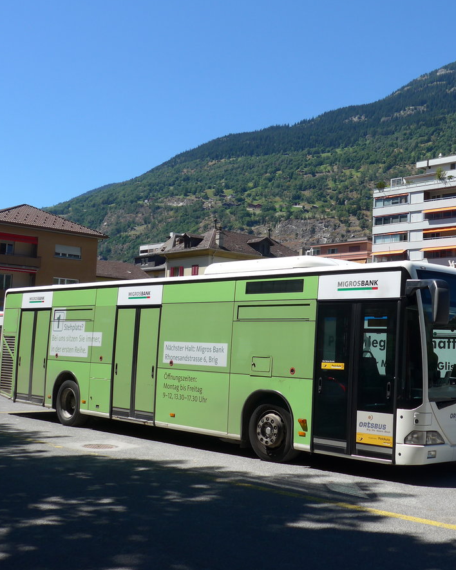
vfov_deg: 41.2
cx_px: 308
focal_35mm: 45
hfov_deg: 33.1
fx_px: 759
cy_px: 285
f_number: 2.8
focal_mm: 7
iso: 80
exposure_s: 1/1300
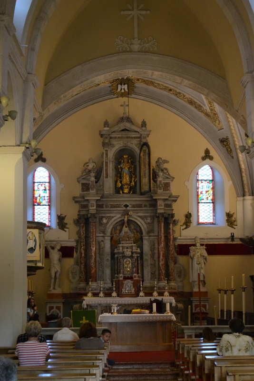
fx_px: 761
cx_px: 127
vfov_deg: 28.1
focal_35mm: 72
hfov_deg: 18.9
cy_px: 190
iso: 2800
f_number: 5.3
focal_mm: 48
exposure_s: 1/60
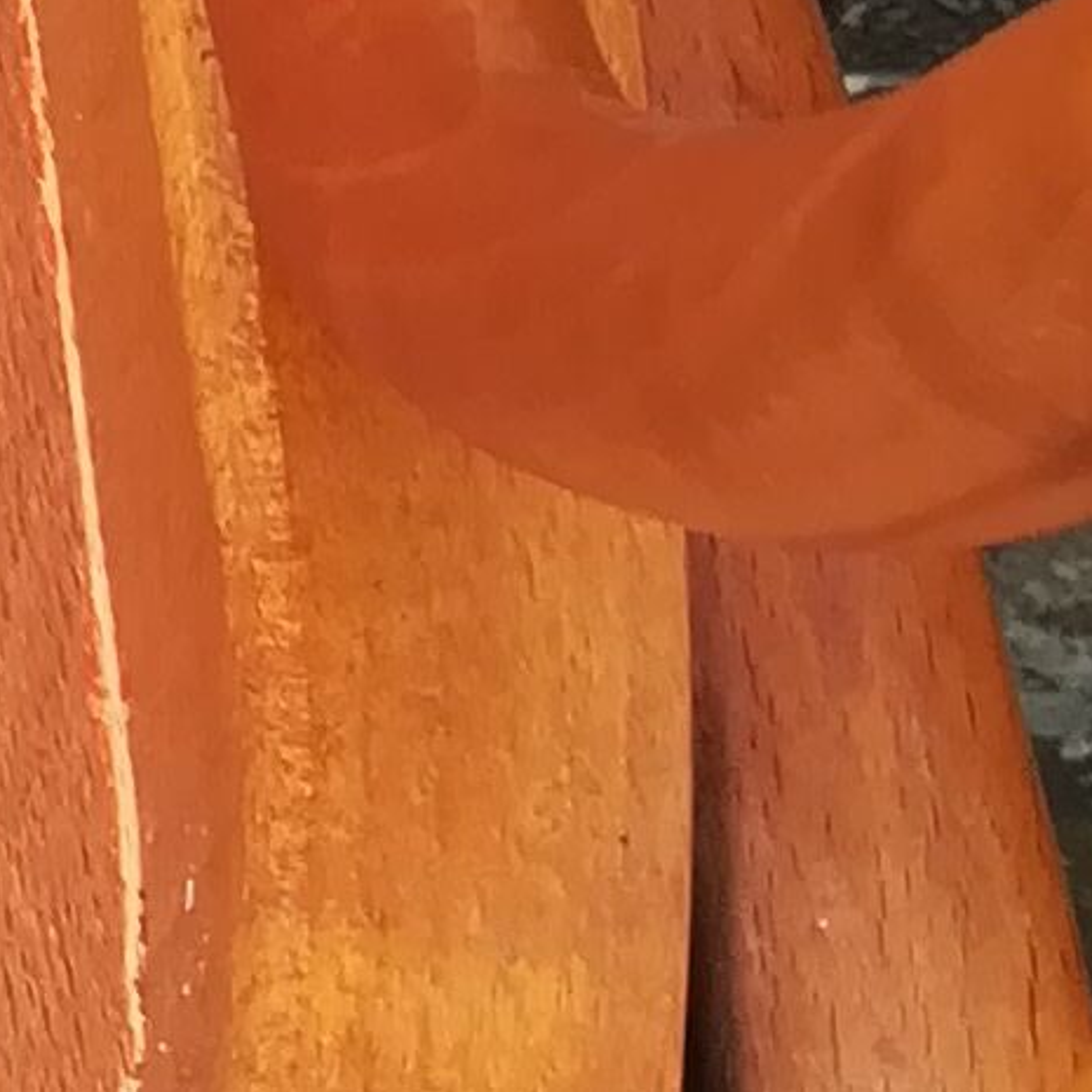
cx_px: -2285
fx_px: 6995
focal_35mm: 196
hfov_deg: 7.7
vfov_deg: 8.9
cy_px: 317
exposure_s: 1/107
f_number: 2.2
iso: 50
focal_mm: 3.83
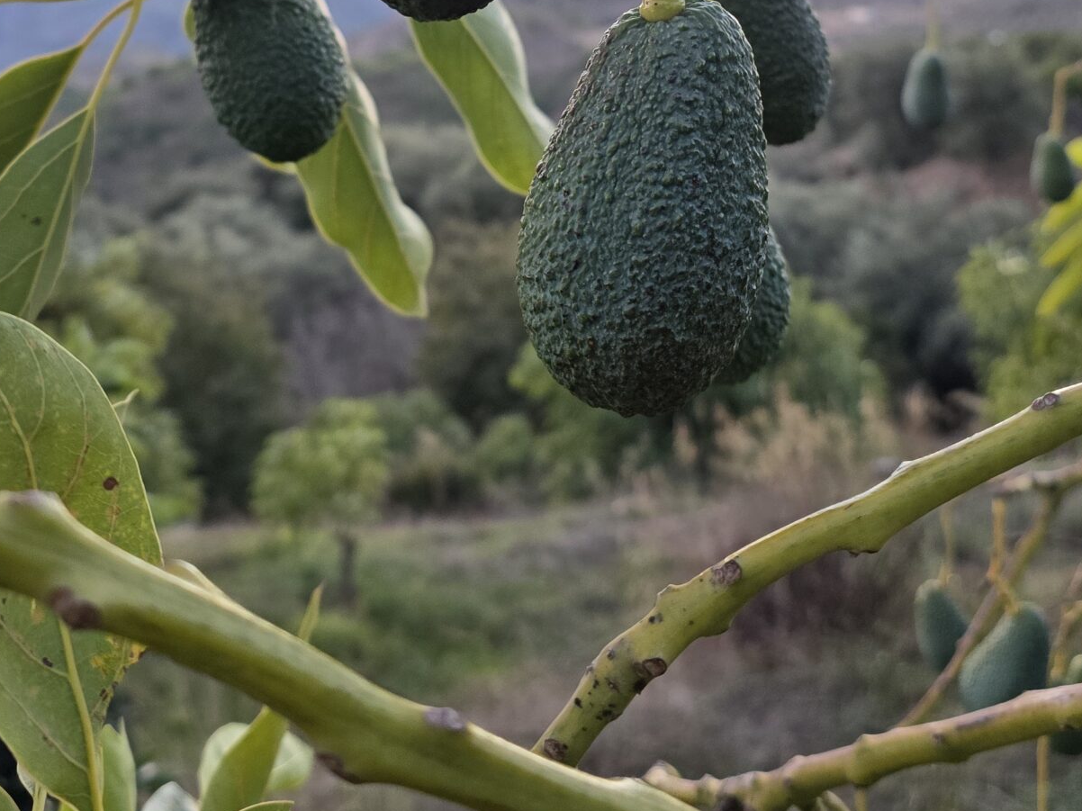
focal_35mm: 49
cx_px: 447
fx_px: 1531
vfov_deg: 28.5
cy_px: 74
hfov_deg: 38.8
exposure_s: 1/180
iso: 160
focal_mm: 6.3
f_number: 1.7
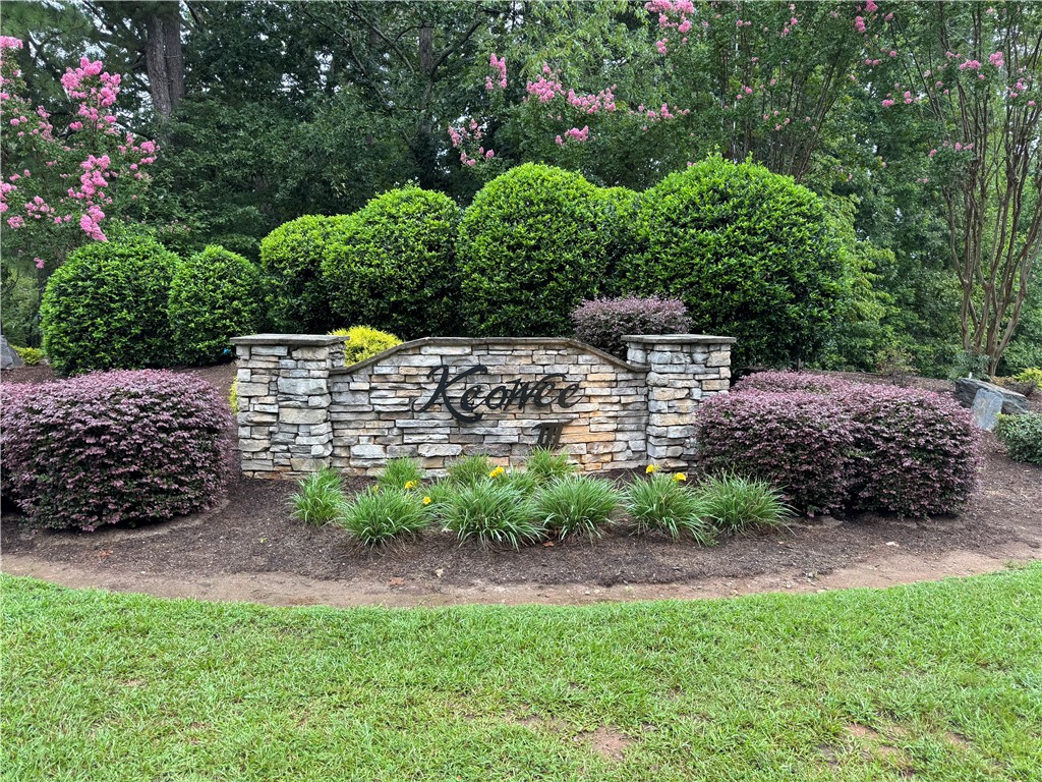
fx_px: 722
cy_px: 391
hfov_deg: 71.6
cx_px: 521
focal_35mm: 24
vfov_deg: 56.8
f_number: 1.78
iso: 64
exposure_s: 1/145
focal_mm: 6.76
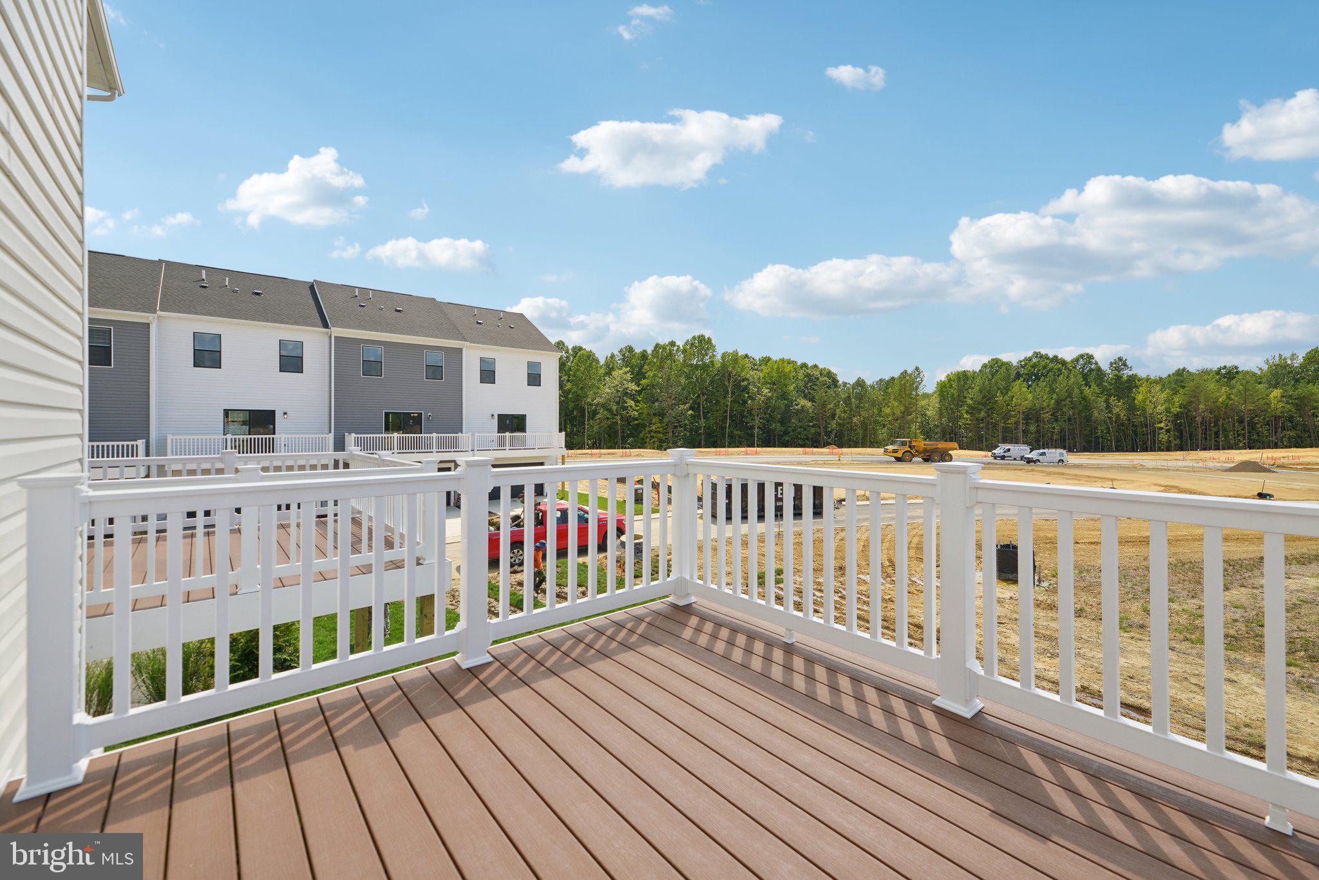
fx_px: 513
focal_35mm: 14
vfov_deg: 81.2
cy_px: 440
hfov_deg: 104.2
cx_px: 660
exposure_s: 1/640
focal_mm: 14
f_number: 7.1
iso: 200
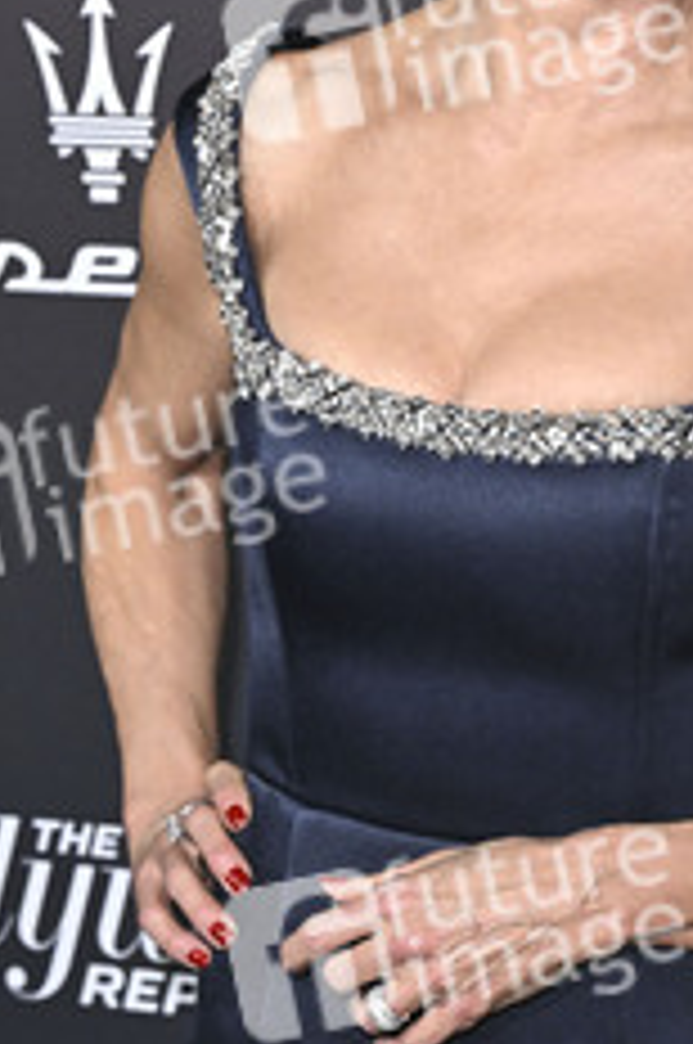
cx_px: 585
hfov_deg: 9.0
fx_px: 4402
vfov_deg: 13.5
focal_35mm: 152
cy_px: 261
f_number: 5.6
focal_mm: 59
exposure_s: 1/320
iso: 2000
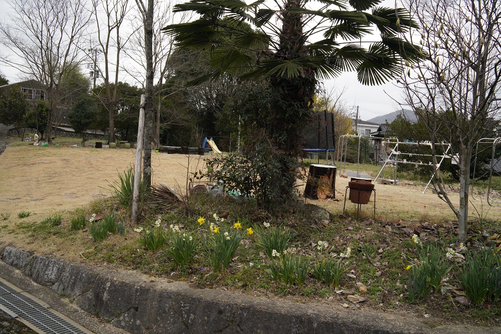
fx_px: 487
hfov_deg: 54.4
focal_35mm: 35
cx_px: 250
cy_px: 167
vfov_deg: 37.9
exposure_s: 1/2500
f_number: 9
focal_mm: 35
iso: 10000
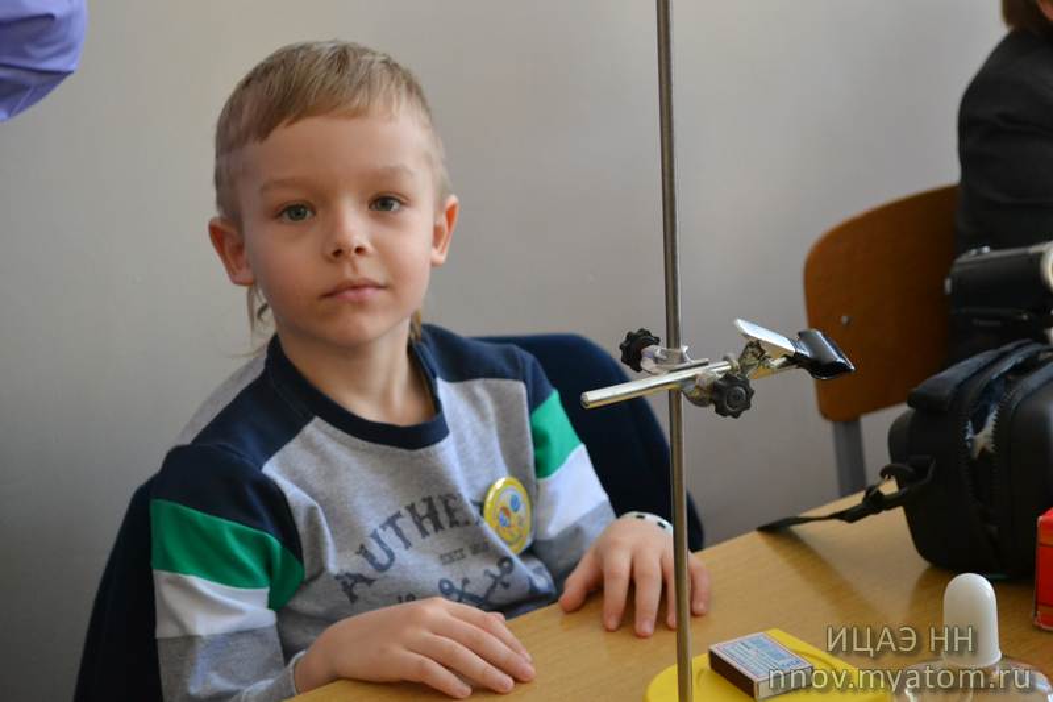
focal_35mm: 69
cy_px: 351
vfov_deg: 19.7
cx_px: 526
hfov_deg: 29.2
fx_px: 2018
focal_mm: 46
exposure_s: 1/60
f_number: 5.3
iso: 2000
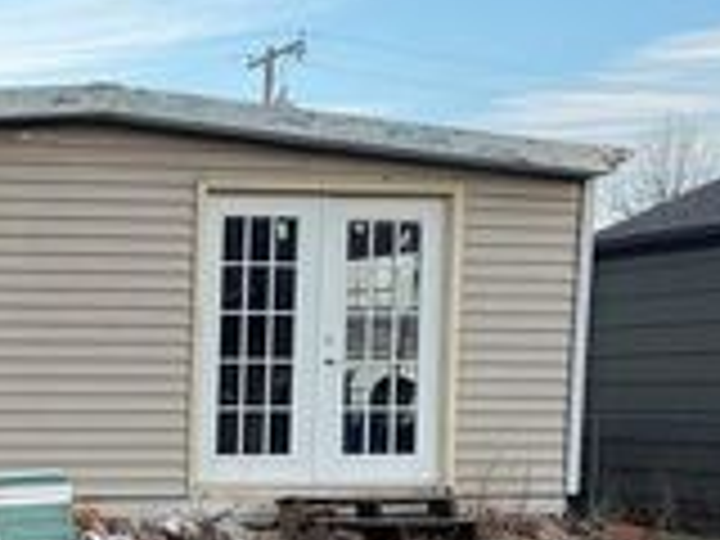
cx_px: -184
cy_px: 520
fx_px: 1685
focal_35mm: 81
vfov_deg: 17.8
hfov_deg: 22.0
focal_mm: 5.1
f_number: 1.6
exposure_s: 1/542
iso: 50
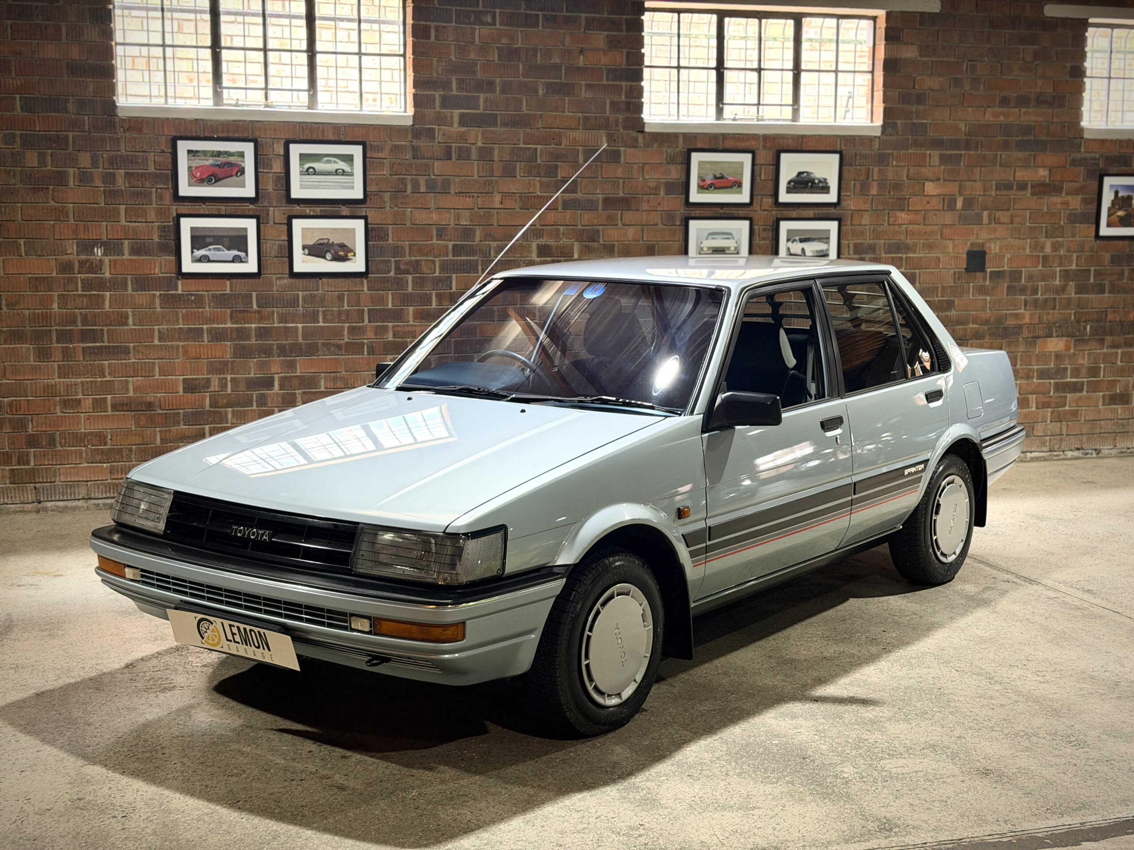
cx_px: 567
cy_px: 425
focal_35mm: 48
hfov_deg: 39.7
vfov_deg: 30.3
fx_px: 1572
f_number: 1.78
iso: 200
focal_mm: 6.76
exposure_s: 1/50
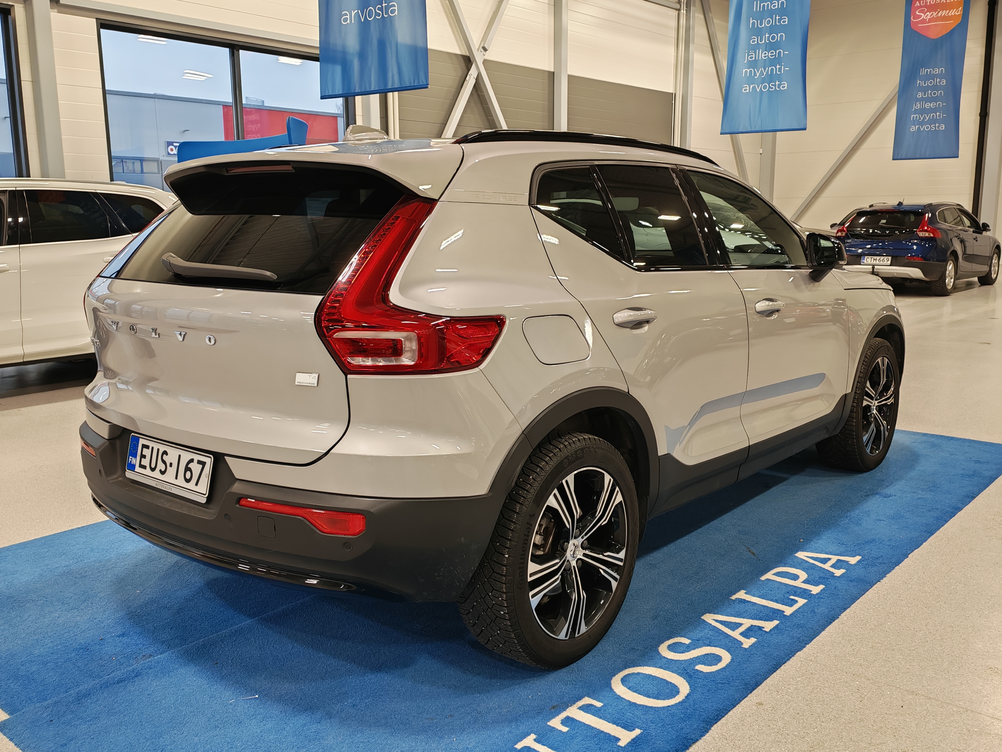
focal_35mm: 32
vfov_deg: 44.2
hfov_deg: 56.8
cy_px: 376
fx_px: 926
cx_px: 501
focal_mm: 6.12
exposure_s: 1/100
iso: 400
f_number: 1.9
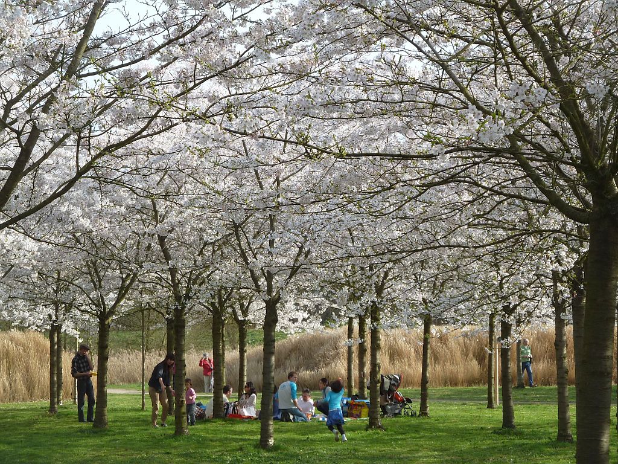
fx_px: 2125
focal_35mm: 119
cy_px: 232
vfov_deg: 12.5
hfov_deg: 16.6
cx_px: 309
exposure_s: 1/200
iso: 80
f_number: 4.4
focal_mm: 19.5
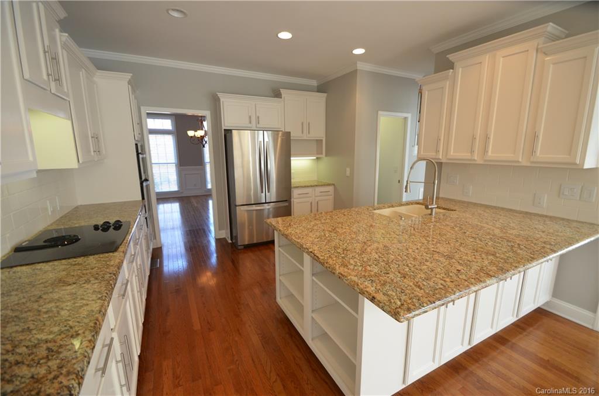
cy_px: 198
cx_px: 300
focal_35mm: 15
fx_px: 249
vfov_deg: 77.0
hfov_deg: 100.5
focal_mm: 10
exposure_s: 1/80
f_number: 4.5
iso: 400
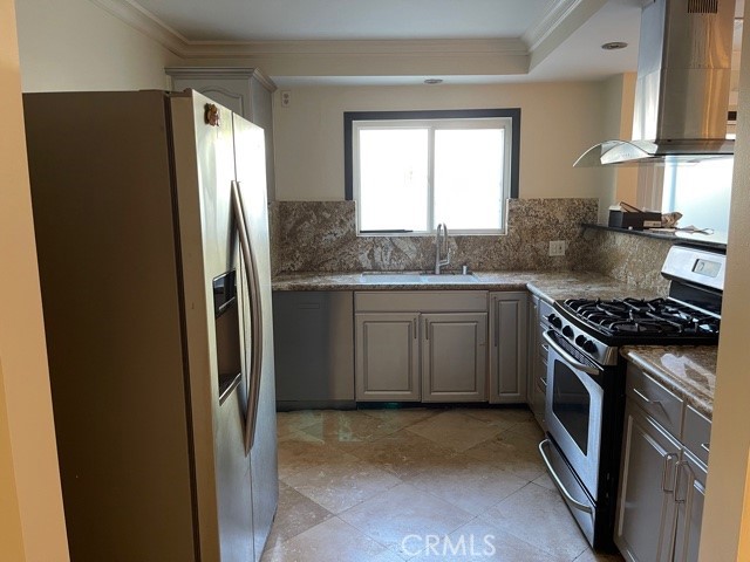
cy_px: 281
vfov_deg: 53.1
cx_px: 375
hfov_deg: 67.3
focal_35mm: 26
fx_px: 563
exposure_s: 1/60
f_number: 1.6
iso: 200
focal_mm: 5.1
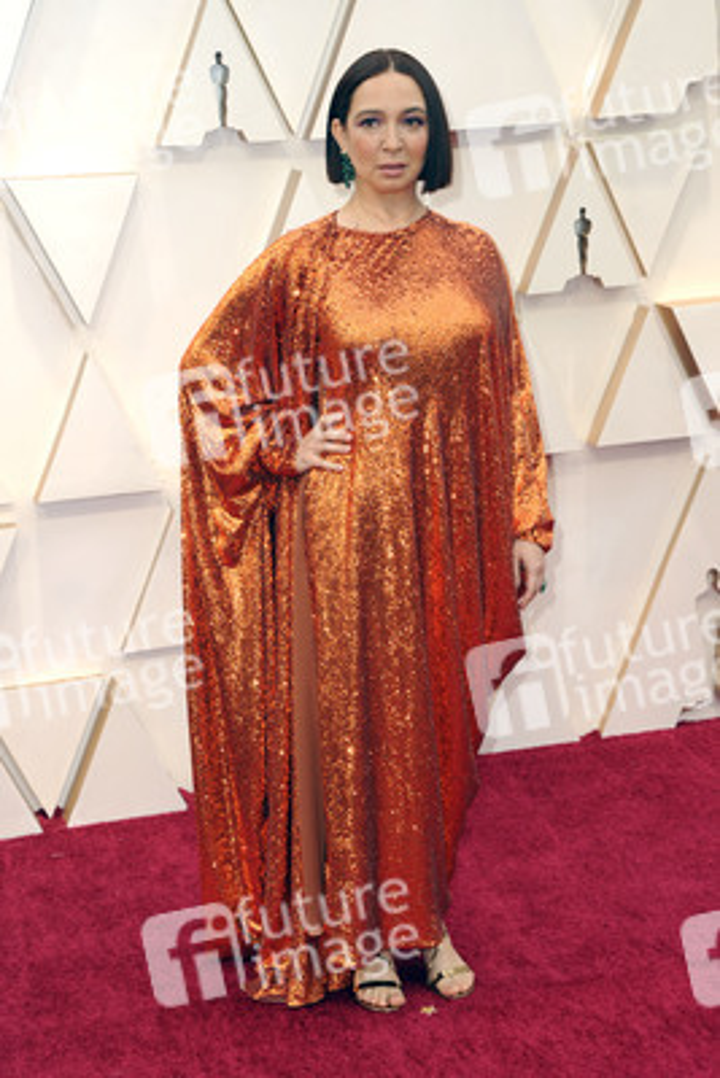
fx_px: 2038
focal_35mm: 68
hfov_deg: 20.0
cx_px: 360
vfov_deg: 29.6
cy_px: 539
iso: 800
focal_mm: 68
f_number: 6.3
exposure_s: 1/250
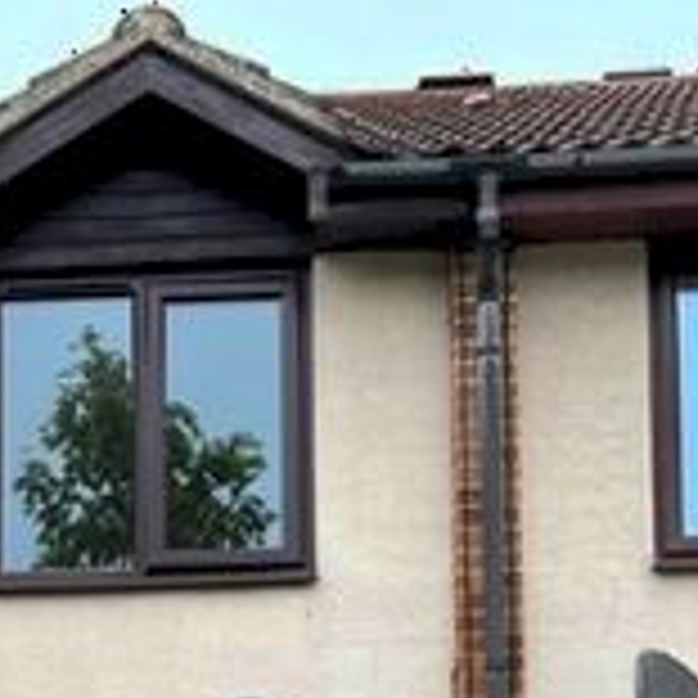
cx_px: -171
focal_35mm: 104
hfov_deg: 16.0
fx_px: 2373
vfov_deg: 15.5
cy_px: 1038
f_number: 1.5
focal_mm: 5.7
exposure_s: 1/499
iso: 50
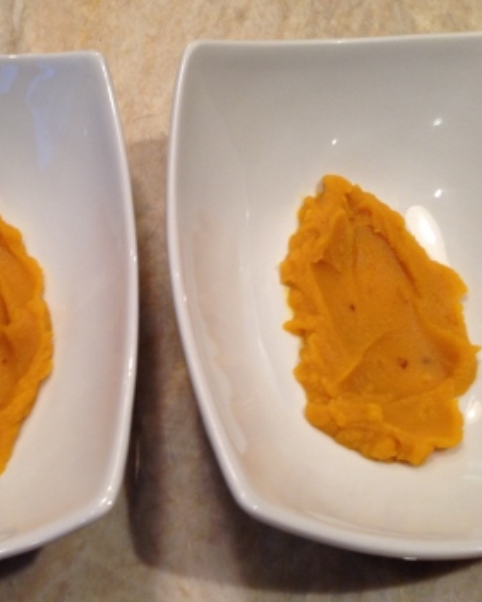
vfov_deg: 42.0
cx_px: 141
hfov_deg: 33.7
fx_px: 784
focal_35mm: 44
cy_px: 307
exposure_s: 1/20
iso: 80
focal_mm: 4.12
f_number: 2.4
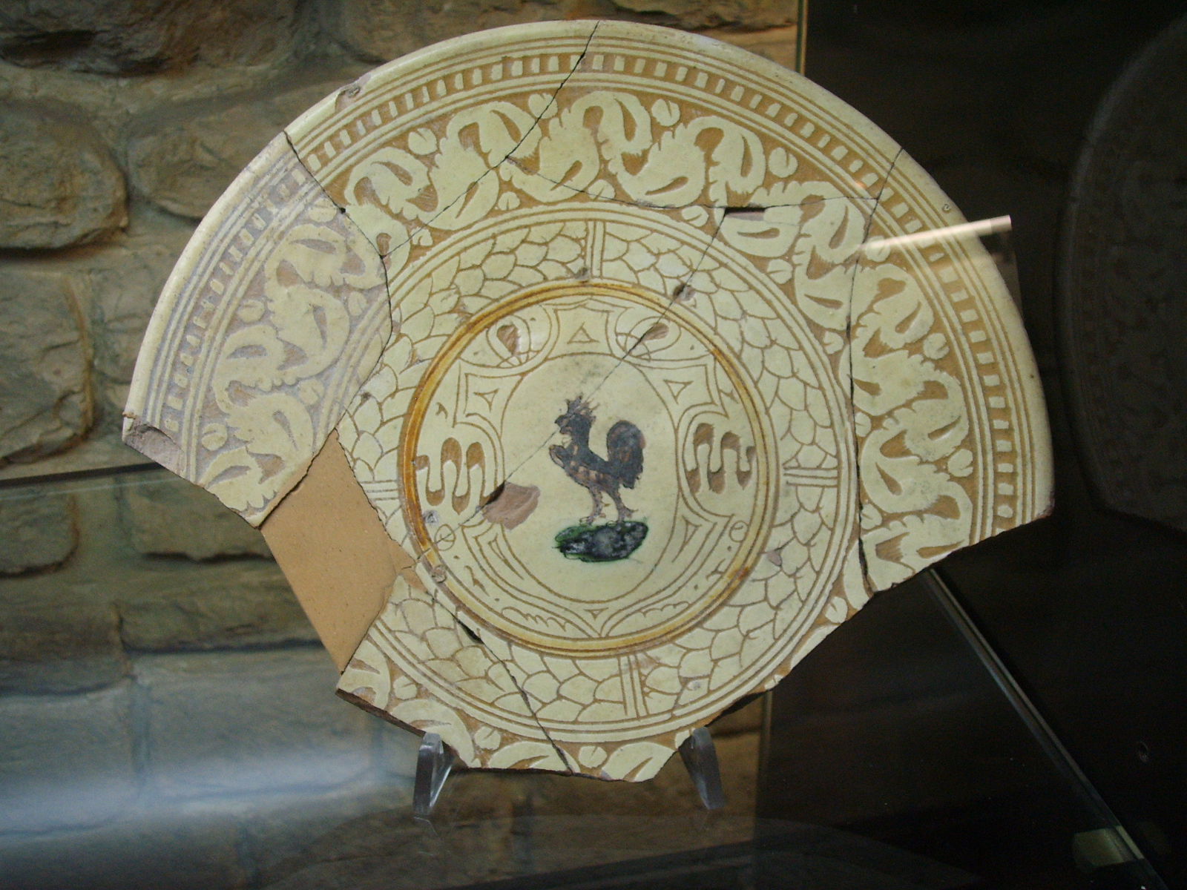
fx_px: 1337
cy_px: 445
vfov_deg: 36.8
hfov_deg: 47.9
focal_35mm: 39
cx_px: 594
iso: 150
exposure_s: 1/30
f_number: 3.5
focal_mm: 6.6
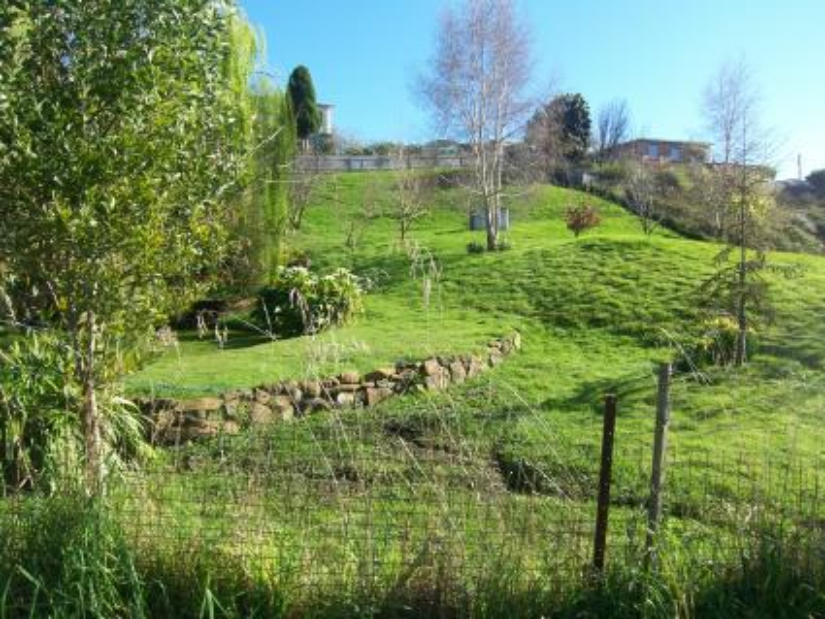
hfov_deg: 73.9
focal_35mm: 23
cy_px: 310
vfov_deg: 58.9
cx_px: 412
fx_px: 548
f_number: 5.6
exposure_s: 1/125
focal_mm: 3.8
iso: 64
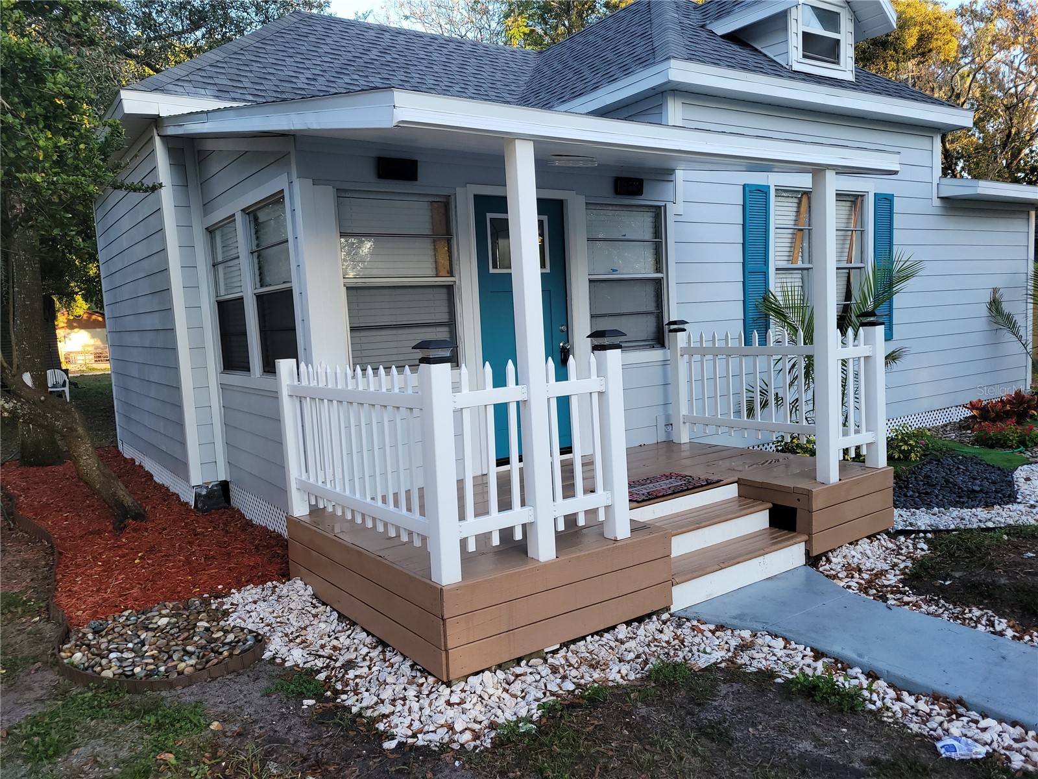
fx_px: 780
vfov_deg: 53.1
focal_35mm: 26
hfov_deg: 67.3
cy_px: 390
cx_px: 519
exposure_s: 1/249
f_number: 1.8
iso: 40
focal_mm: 5.4
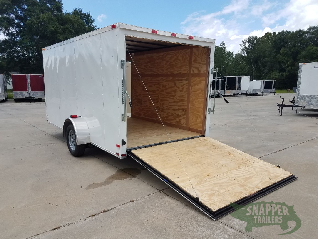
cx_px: 159
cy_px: 120
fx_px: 239
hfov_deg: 67.3
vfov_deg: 53.1
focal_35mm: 26
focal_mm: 4.2
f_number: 1.7
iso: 40
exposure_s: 1/1608
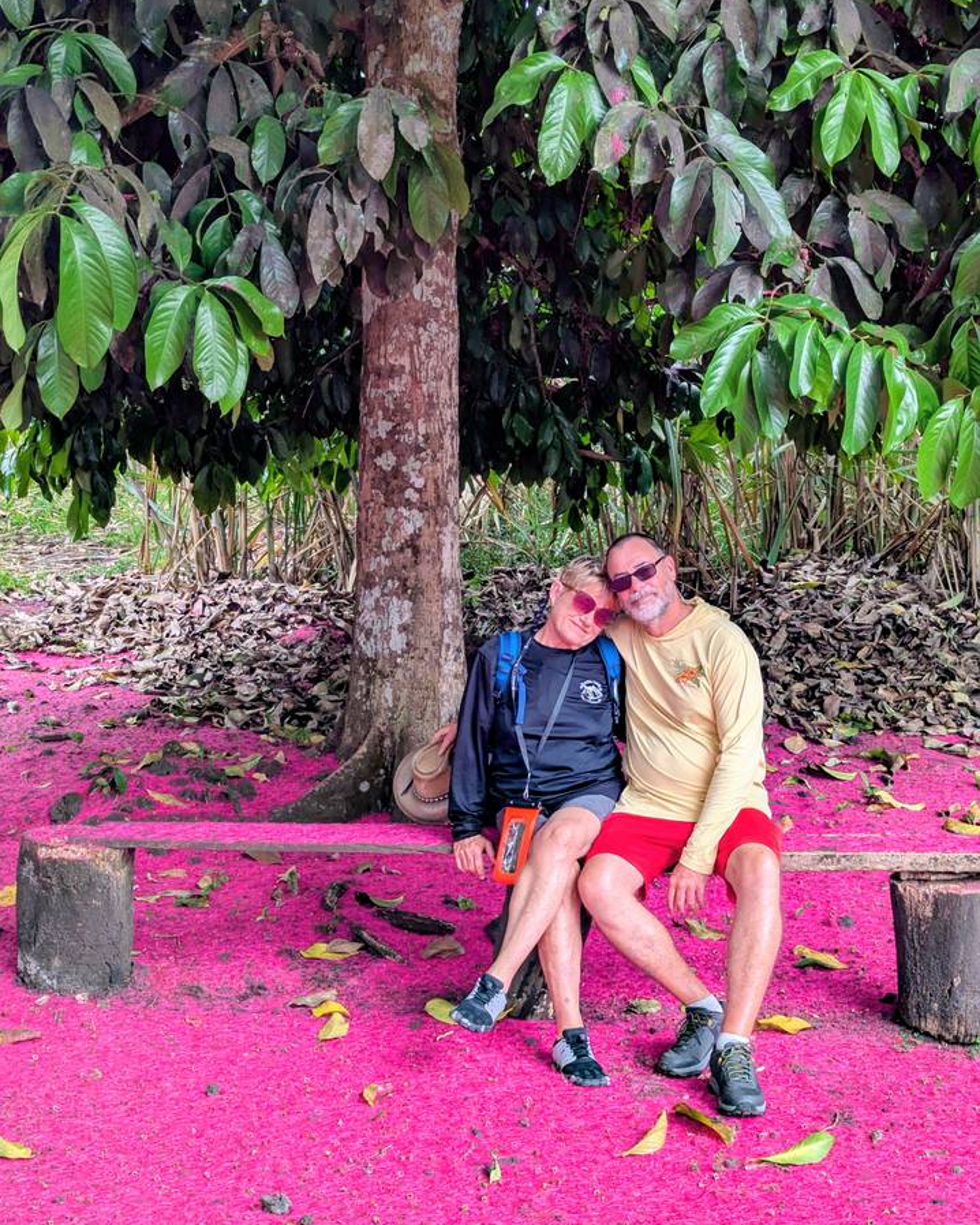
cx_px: 490
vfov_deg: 37.3
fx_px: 1812
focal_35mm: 50
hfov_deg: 30.3
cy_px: 590
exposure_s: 1/175
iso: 49
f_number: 1.85
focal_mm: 6.81
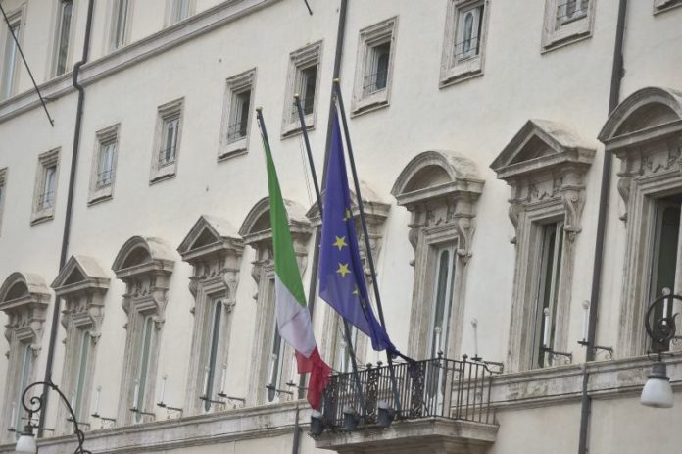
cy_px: 227
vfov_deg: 9.4
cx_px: 341
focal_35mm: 145
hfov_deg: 14.2
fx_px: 2745
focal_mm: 145
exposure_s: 1/2500
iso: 1000
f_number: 20
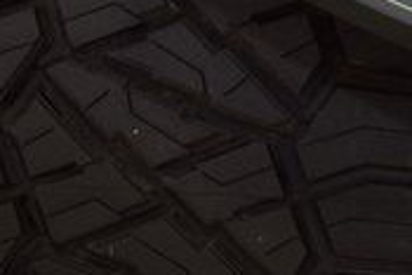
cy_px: -105
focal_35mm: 159
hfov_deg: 11.9
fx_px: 1819
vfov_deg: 8.5
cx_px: 751
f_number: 4.5
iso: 800
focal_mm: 29
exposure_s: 1/60
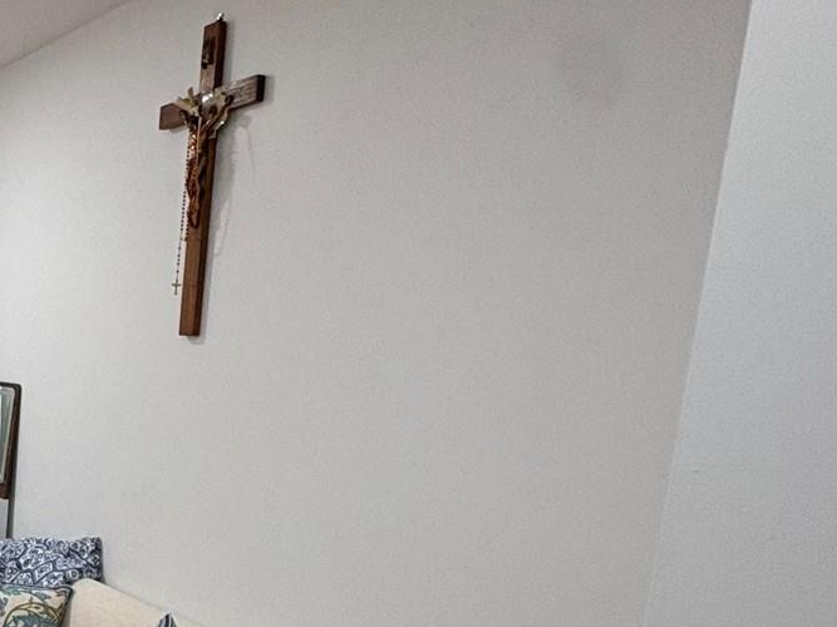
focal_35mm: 43
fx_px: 1040
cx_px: -122
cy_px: 522
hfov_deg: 36.0
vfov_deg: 32.5
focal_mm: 2.22
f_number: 2.2
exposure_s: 1/60
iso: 160
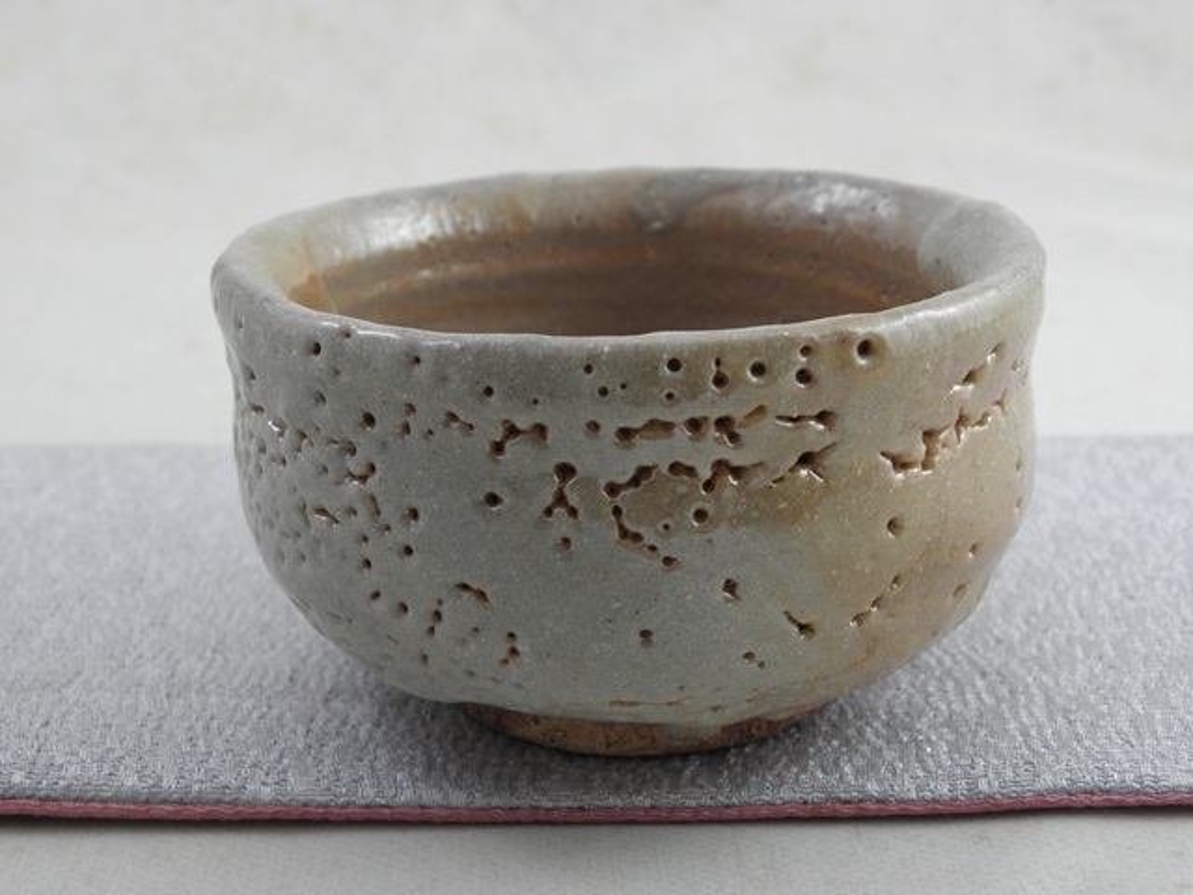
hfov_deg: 38.9
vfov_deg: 29.7
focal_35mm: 49
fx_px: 1689
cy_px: 448
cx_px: 596
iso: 125
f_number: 3.5
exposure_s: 1/15
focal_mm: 8.87
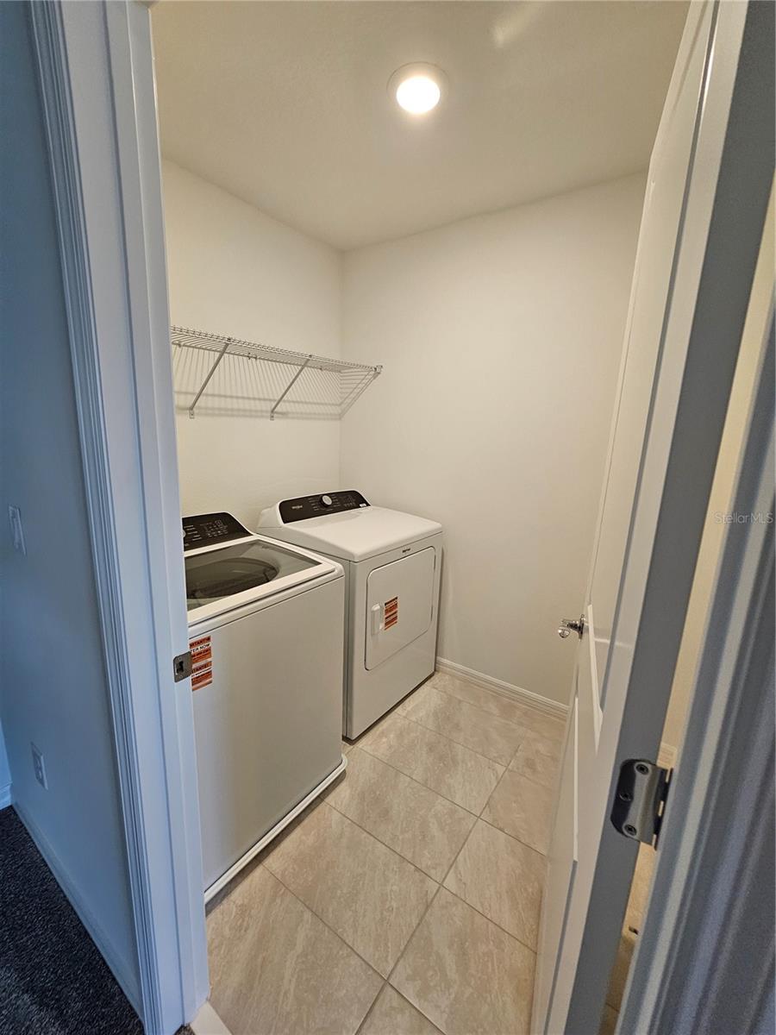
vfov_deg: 106.2
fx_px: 389
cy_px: 518
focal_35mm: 13
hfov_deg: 89.9
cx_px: 388
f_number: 2.2
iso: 125
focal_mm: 2.2
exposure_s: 1/60
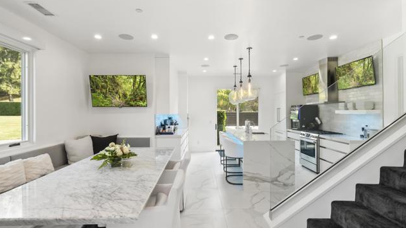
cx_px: 202
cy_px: 113
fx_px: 183
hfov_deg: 95.9
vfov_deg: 63.9
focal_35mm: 17
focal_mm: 16
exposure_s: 1/4
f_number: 20
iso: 500
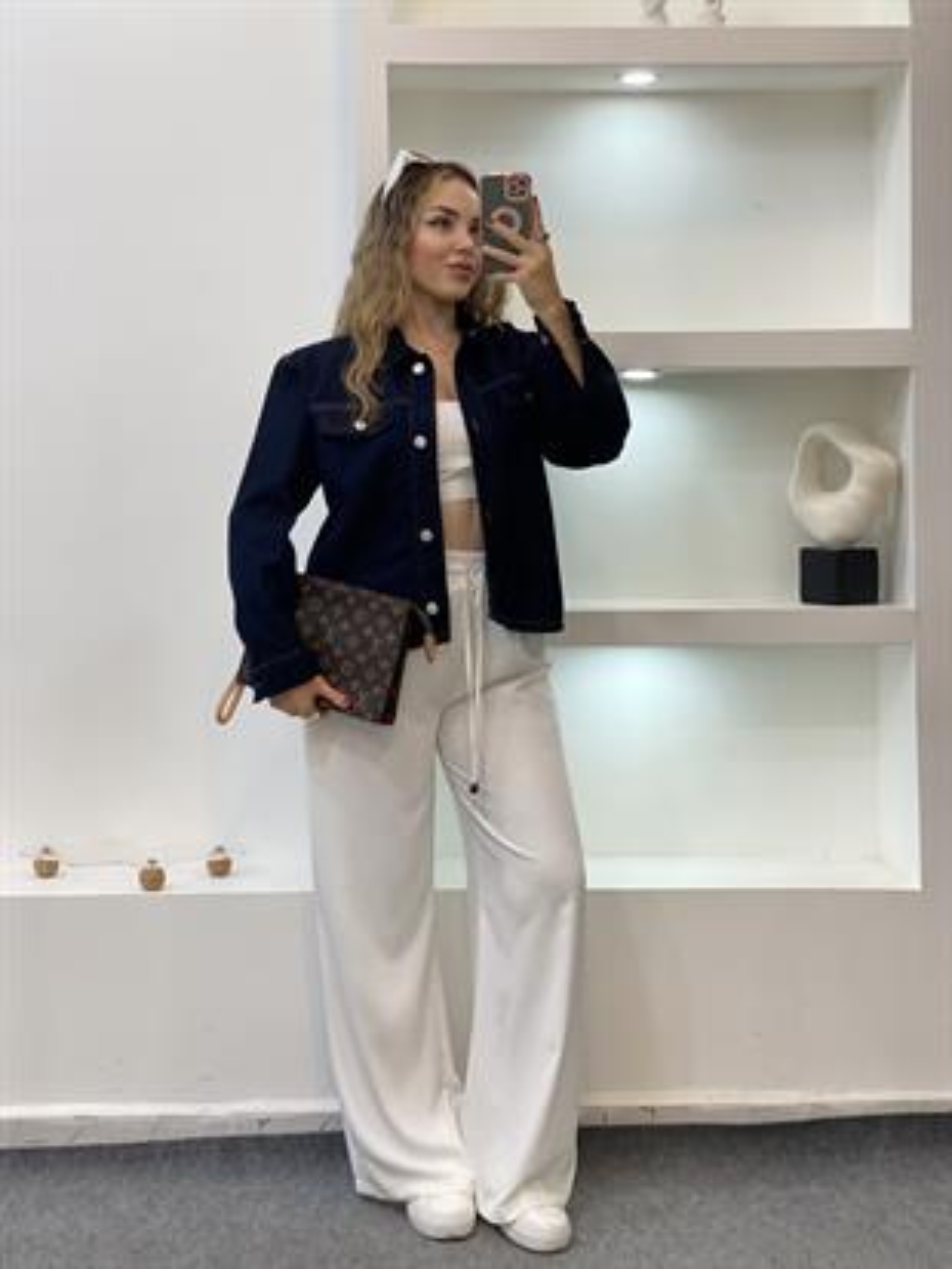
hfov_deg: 28.0
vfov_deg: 36.8
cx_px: 476
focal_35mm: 52
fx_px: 1906
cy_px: 634
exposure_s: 1/100
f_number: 2
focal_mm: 6
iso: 80
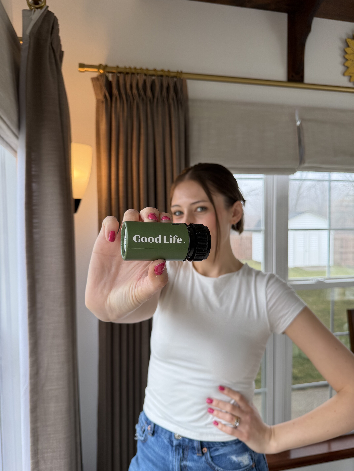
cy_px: 236
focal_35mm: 24
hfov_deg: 56.8
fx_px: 327
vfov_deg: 71.6
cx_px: 177
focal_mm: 6.76
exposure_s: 1/171
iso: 80
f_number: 1.78
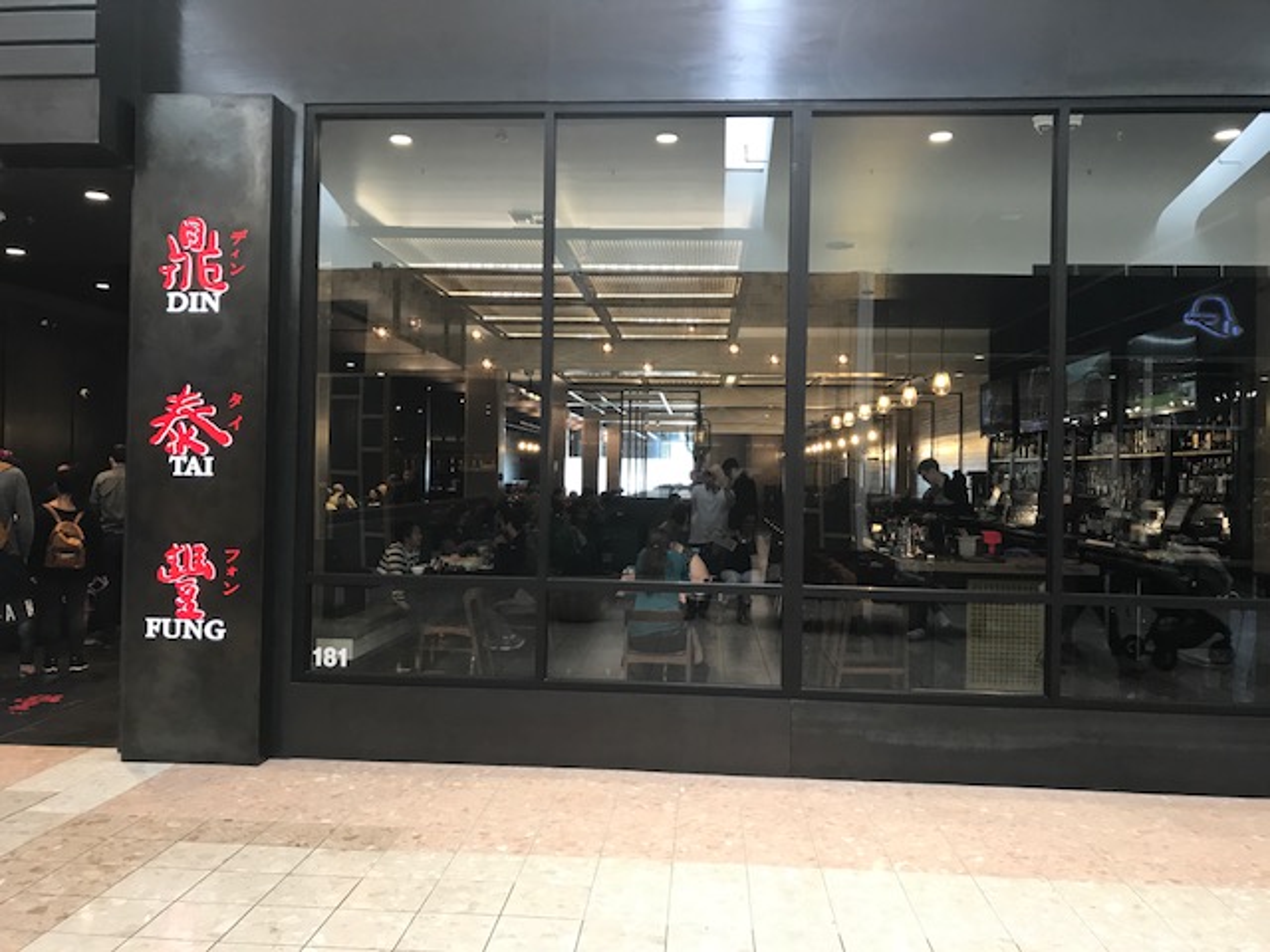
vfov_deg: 49.7
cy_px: 476
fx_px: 1027
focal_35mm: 28
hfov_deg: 63.4
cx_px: 635
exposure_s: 1/24
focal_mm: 3.99
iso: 40
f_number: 1.8
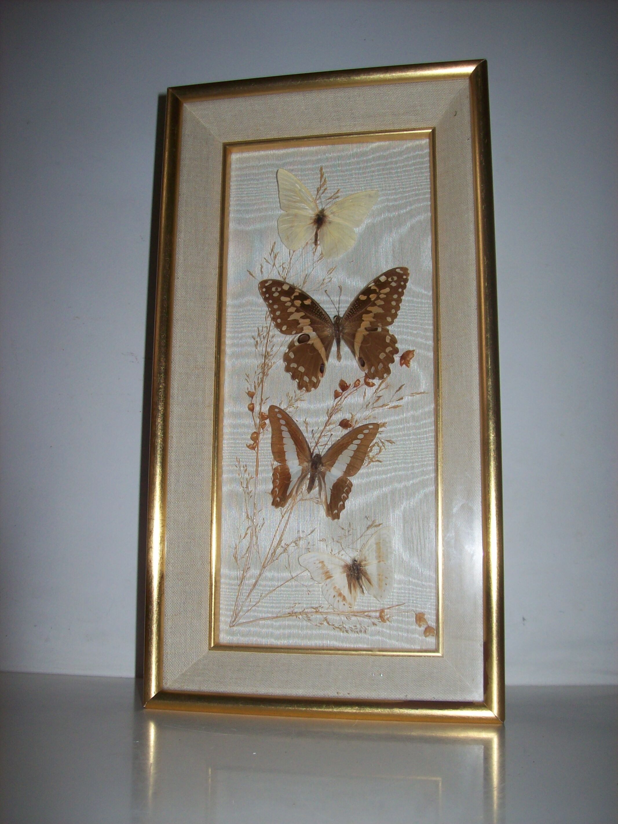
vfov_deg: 51.4
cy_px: 412
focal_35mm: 36
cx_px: 309
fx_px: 857
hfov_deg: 39.6
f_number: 2.7
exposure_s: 1/64
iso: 80
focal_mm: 6
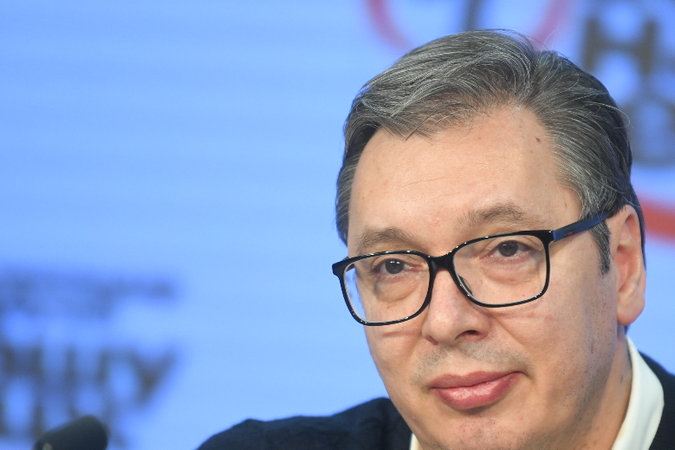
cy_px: 275
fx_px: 7798
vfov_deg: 3.3
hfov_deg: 5.0
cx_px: 414
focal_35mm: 416
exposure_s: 1/640
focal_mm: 200
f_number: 2.8
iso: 1600
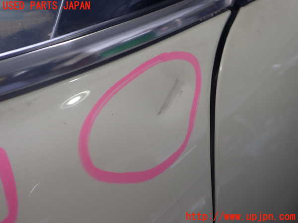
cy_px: 112
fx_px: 258
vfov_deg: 46.8
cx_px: 149
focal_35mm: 30
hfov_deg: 60.0
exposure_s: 1/125
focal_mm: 5.4
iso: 100
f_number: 2.3
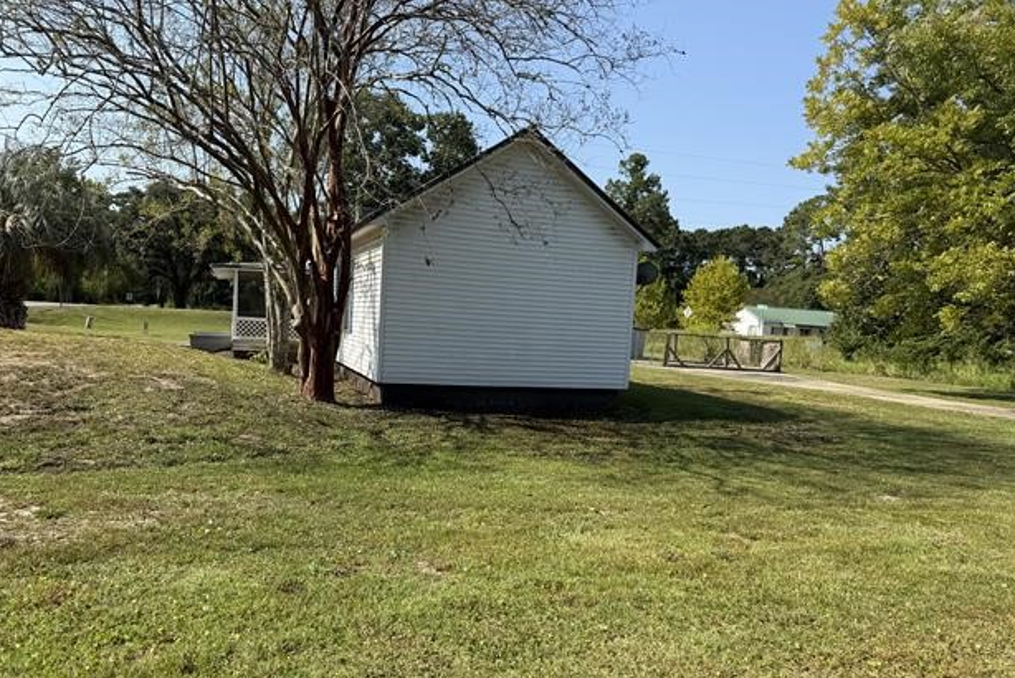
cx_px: 493
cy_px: 369
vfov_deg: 49.5
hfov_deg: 69.4
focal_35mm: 26
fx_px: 733
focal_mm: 6.76
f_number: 1.78
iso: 80
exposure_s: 1/3145
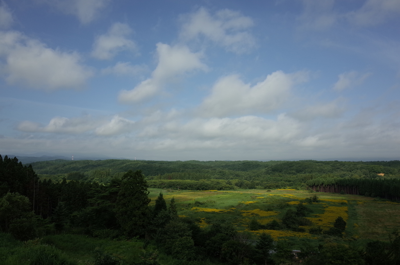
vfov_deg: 46.2
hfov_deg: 65.6
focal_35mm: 28
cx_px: 200
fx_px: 310
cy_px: 132
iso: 100
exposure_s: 1/1600
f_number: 4
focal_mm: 18.3
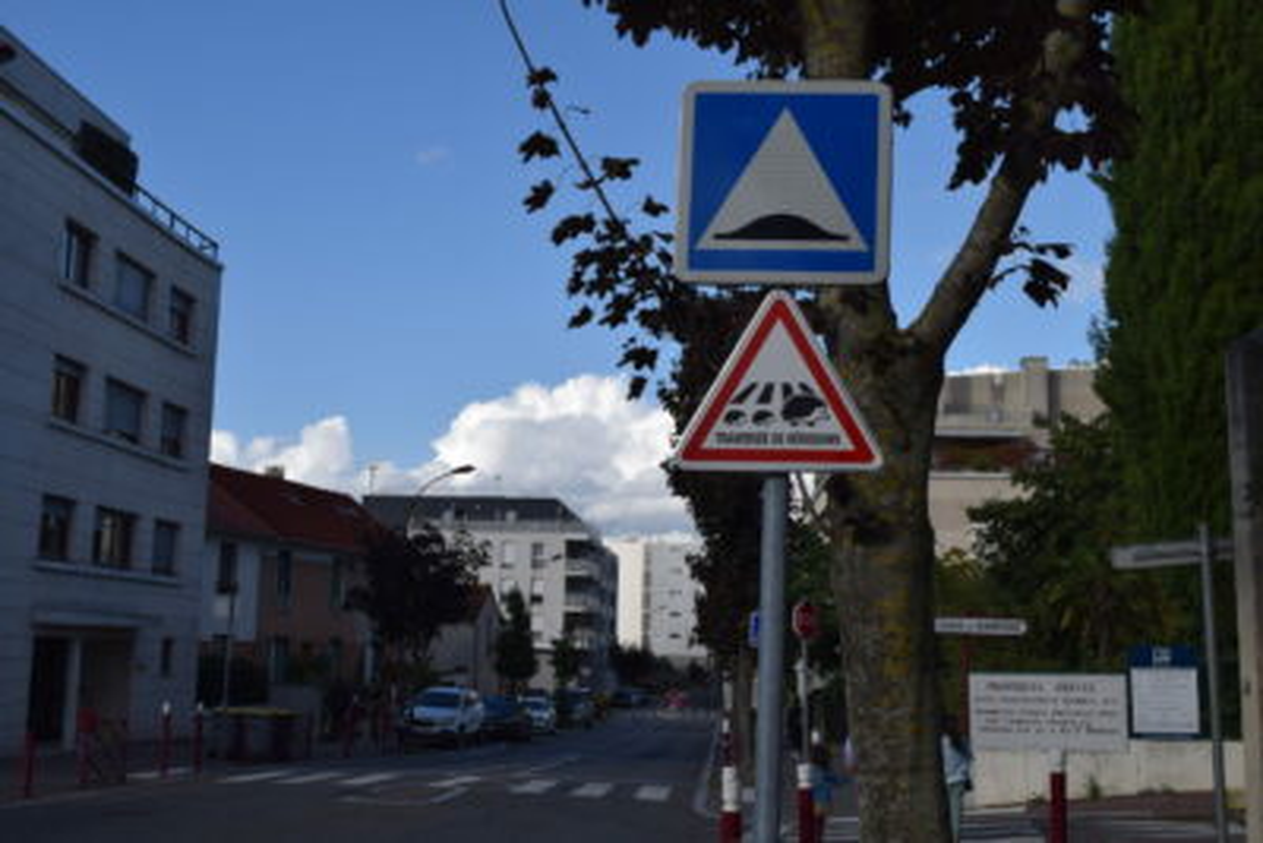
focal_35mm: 42
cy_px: 422
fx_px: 1474
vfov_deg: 31.9
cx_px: 632
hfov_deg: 46.4
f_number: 10
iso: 200
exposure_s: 1/400
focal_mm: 28
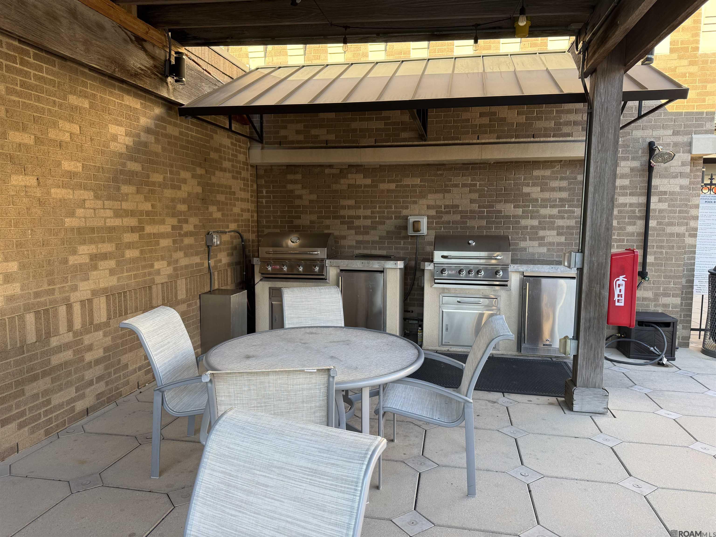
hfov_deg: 71.6
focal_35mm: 24
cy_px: 268
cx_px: 358
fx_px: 496
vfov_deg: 56.8
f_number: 1.78
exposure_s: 1/305
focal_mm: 6.76
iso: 100
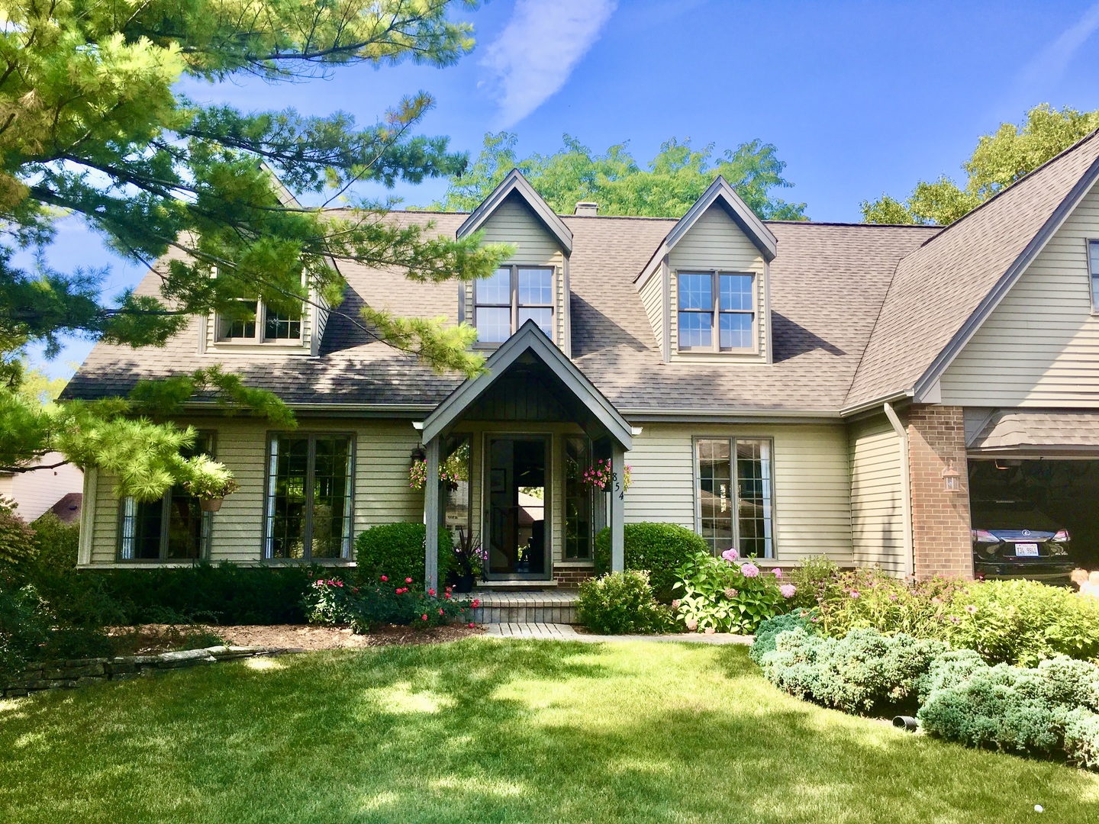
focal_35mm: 29
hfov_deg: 61.7
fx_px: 921
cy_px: 412
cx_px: 550
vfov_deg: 48.2
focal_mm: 4.15
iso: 25
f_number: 2.2
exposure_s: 1/625
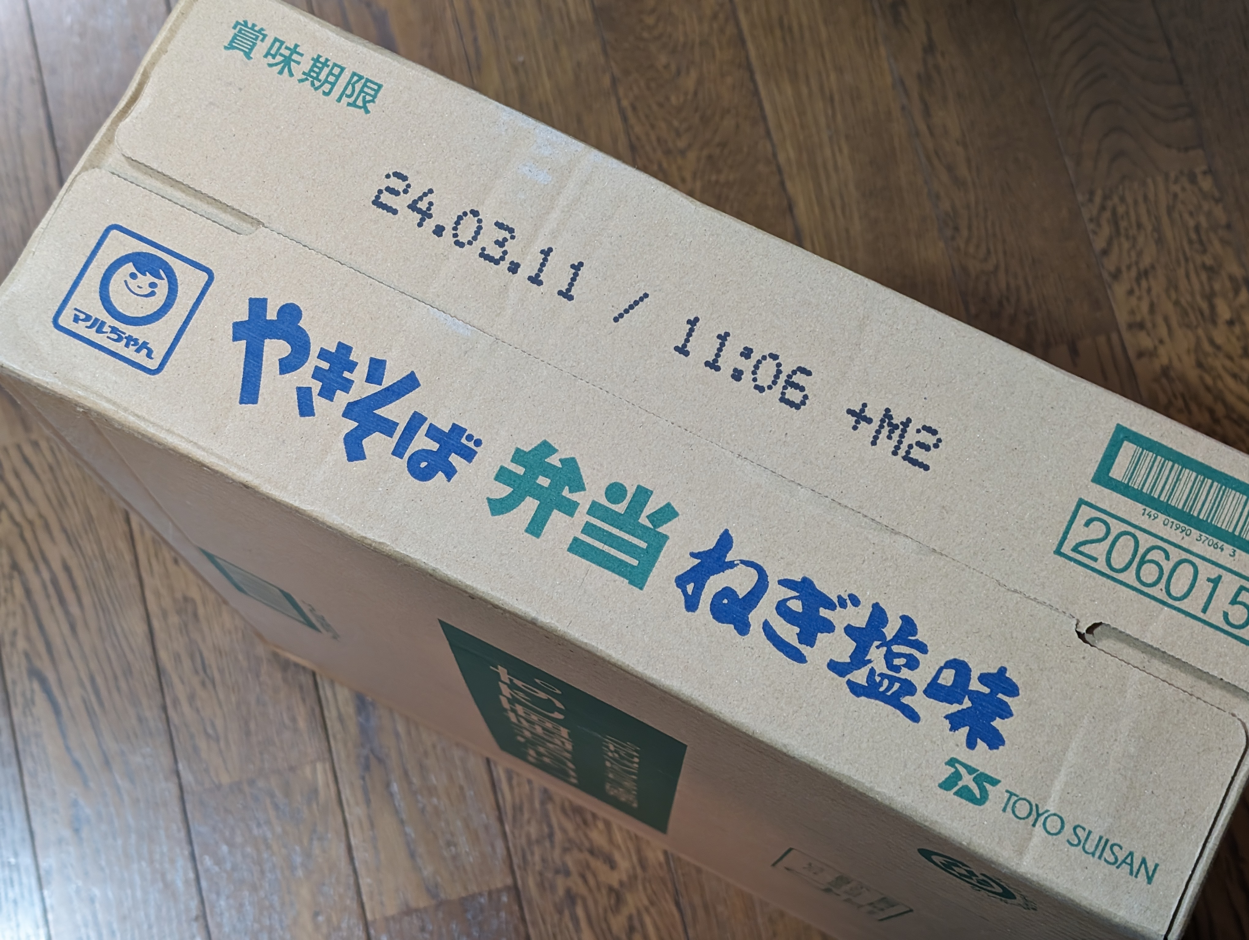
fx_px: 1770
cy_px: 470
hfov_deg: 38.9
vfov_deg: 29.7
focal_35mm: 49
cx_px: 624
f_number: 1.68
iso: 292
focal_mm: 6.9
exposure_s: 1/24
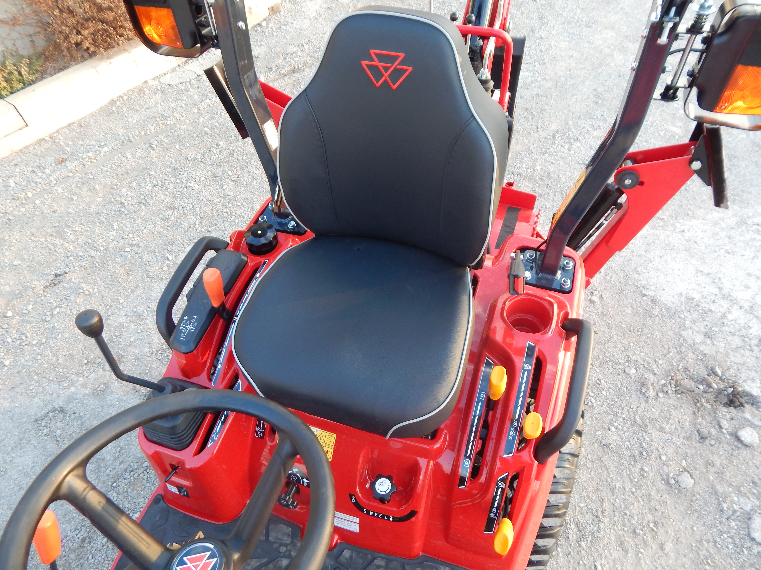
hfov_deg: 76.4
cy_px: 285
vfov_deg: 61.1
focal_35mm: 22
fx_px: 484
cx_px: 380
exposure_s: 1/30
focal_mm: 4
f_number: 3
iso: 125
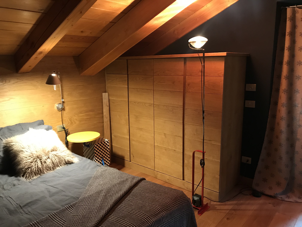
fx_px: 244
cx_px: 151
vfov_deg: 49.7
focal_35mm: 28
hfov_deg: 63.4
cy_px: 114
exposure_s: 1/13
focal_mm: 3.99
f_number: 1.8
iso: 100
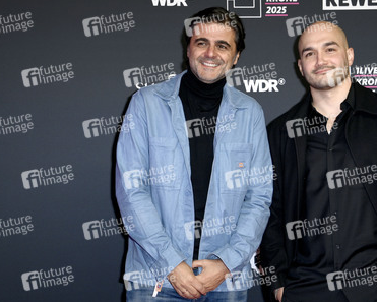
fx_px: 993
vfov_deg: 17.3
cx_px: 224
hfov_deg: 21.5
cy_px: 152
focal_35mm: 89
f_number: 5.6
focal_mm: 78
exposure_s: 1/250
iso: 500
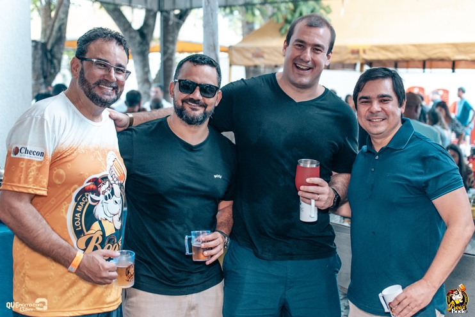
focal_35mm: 52
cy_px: 158
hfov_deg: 37.8
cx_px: 238
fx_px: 693
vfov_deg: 25.8
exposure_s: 1/400
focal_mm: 35
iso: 1600
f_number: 2.5
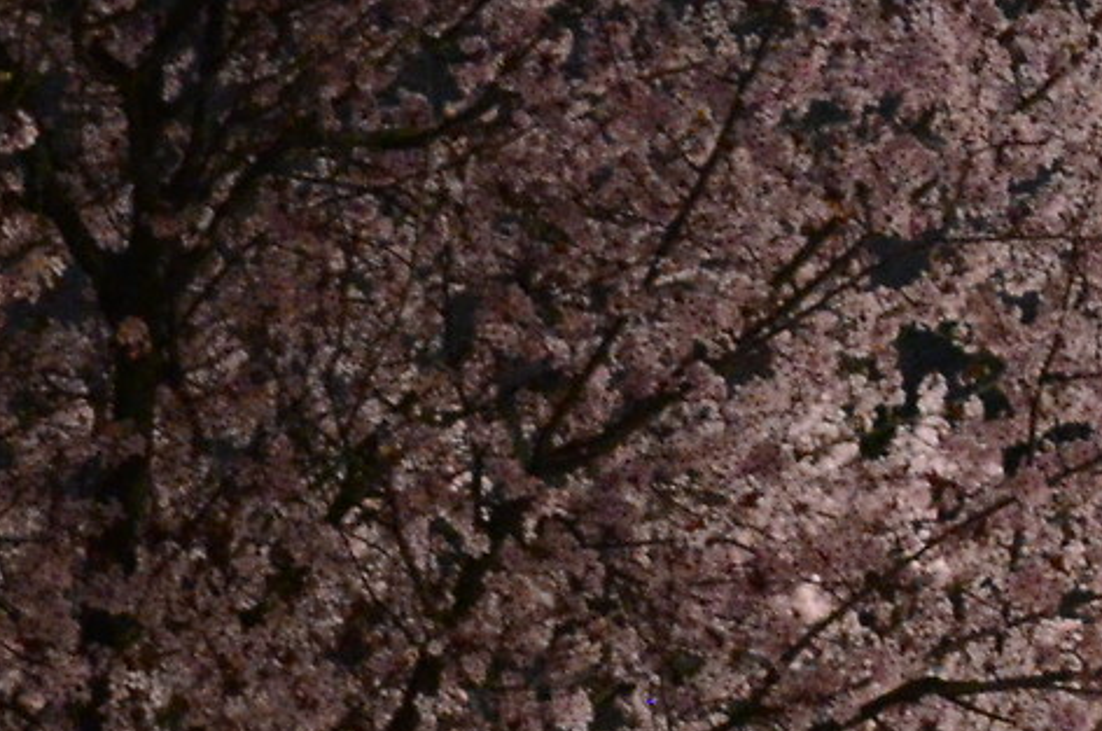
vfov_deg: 7.4
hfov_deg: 10.9
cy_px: -314
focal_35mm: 183
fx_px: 5592
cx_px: 1595
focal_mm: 24
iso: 4000
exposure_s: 1/15
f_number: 2
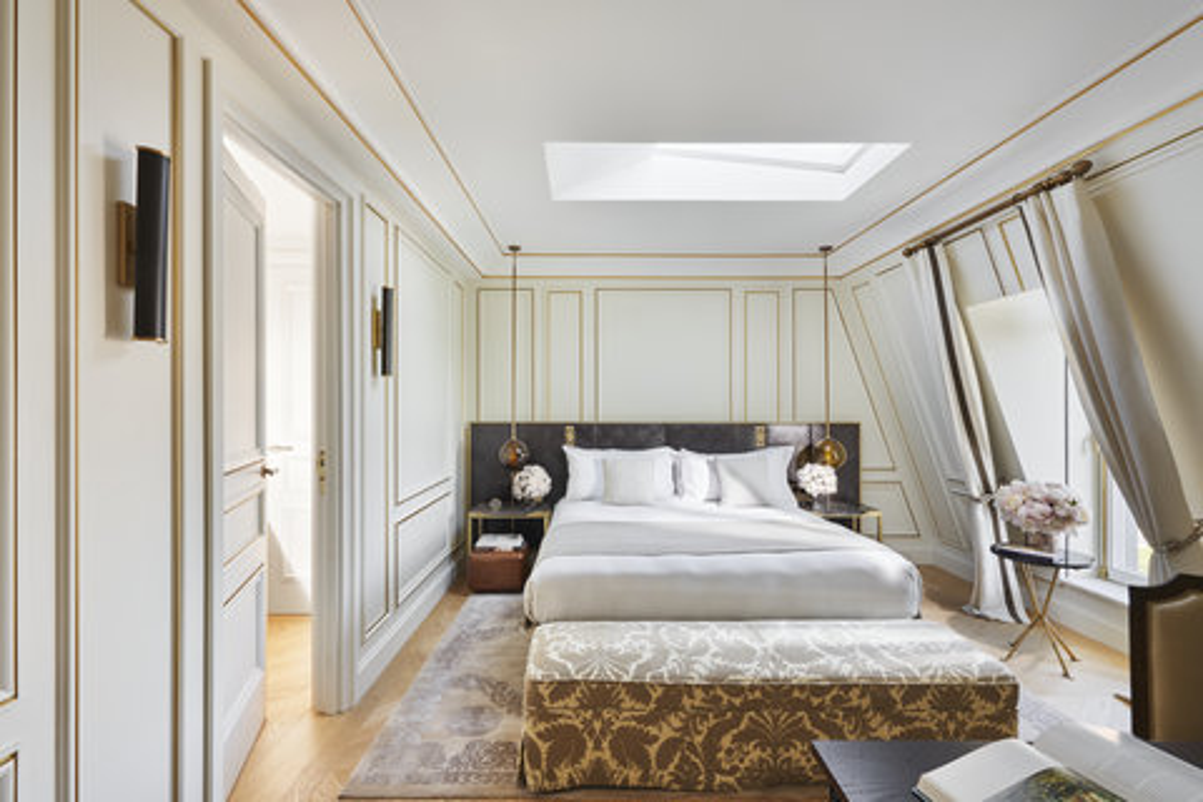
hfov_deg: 96.7
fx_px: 535
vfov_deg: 73.7
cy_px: 401
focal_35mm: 16
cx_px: 602
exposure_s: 1/3
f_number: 13
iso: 100
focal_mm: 16
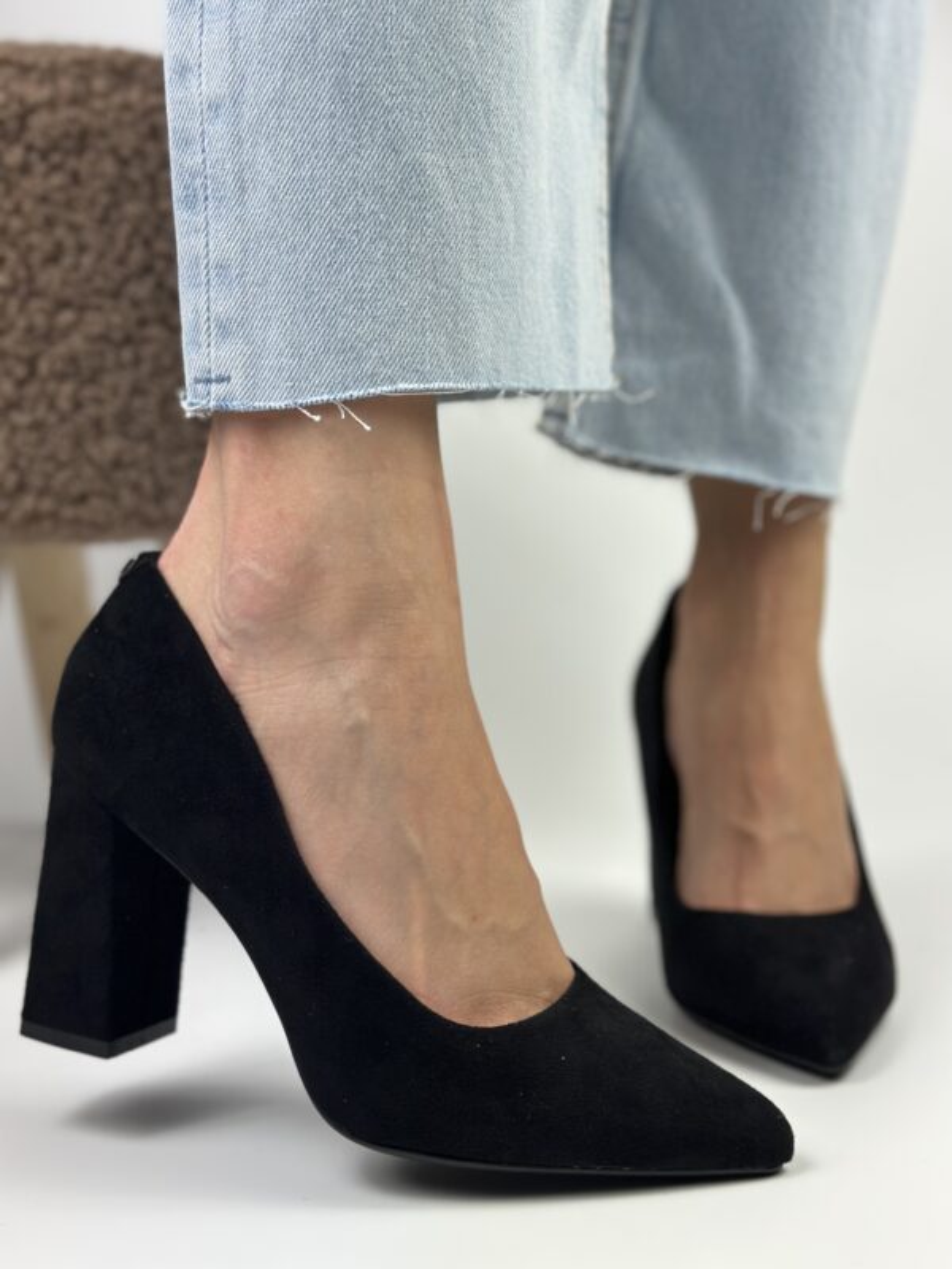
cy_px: 634
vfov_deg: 39.7
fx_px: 1760
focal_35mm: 48
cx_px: 476
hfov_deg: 30.3
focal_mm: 6.86
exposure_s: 1/1050
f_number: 1.78
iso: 80
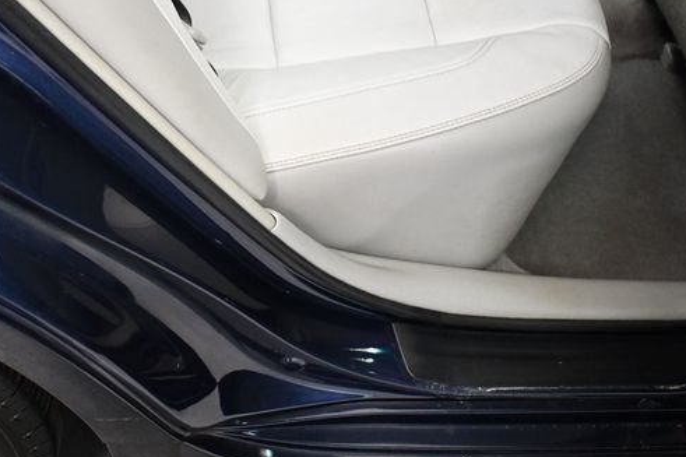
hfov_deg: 41.6
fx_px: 895
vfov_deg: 28.6
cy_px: 249
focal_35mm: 47
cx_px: 260
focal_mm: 18
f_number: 3.5
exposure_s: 1/100
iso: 3200
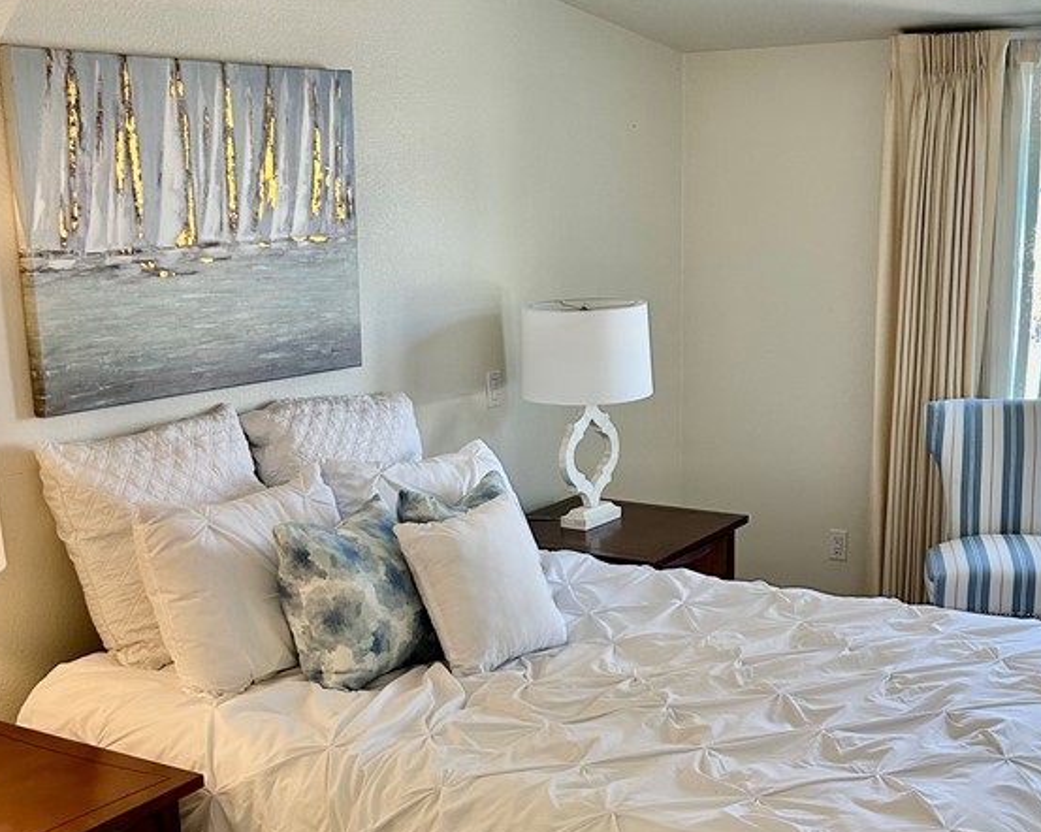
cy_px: 542
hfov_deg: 39.5
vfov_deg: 31.9
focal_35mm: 47
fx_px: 1448
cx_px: 580
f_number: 1.5
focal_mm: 5.7
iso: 125
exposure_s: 1/120
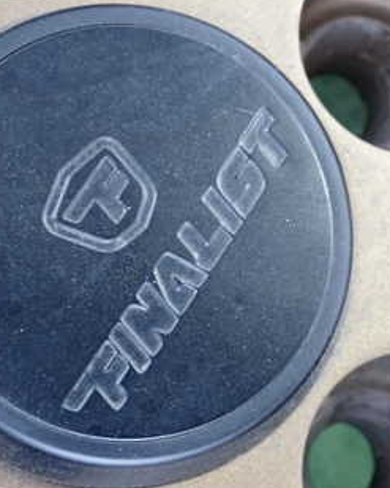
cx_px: 178
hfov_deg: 21.2
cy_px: 234
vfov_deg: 26.4
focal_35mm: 72
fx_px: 1039
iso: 500
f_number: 2.7
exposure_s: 1/60
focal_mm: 6.83
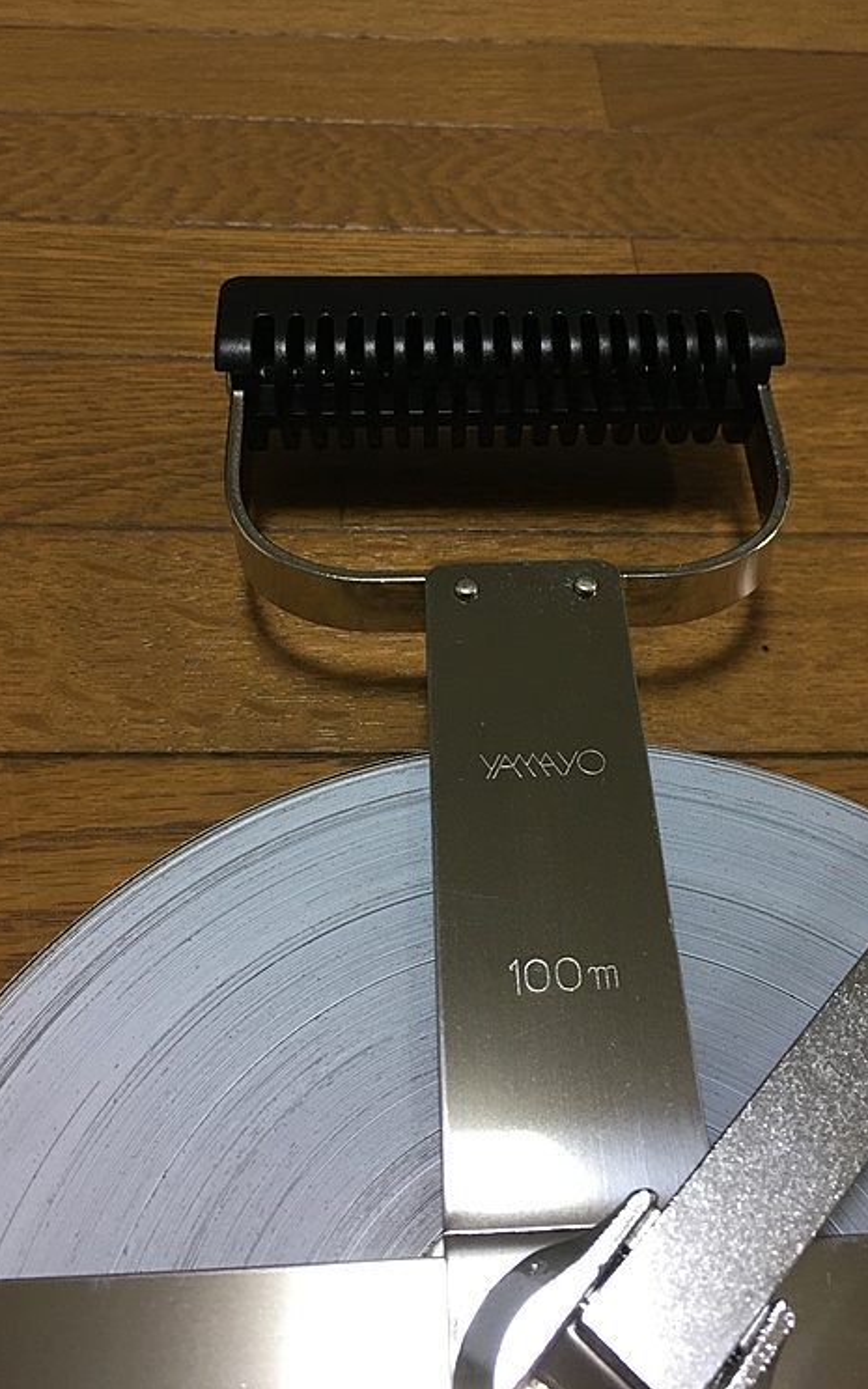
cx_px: 486
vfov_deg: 61.2
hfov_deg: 40.5
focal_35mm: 31
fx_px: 1173
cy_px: 691
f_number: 2.2
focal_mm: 4.15
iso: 125
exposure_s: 1/33
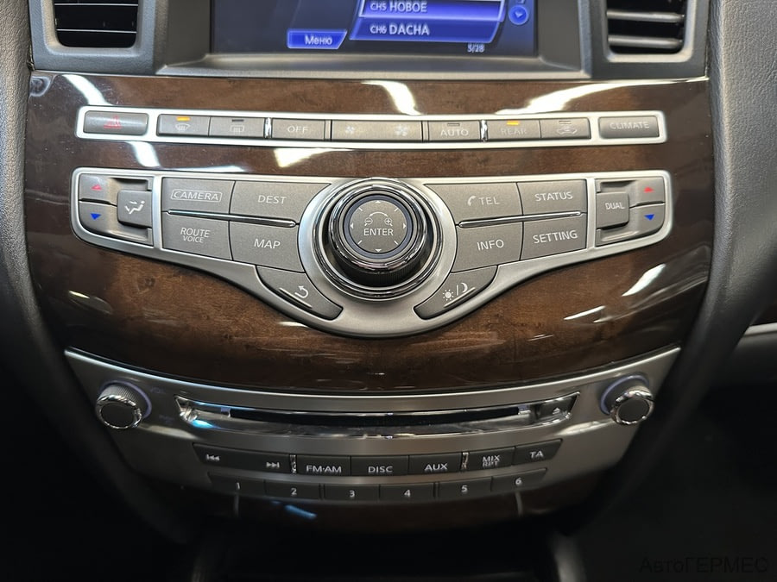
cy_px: 291
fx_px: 539
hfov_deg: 71.6
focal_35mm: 24
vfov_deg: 56.8
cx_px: 388
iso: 640
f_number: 1.78
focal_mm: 6.86
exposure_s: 1/60
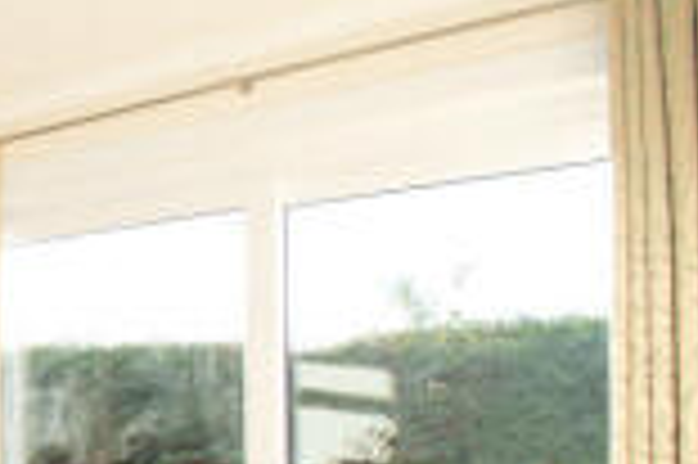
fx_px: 891
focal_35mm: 46
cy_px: 480
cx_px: -320
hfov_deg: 29.1
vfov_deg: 27.3
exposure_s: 1/40
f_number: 8
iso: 250
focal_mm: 10
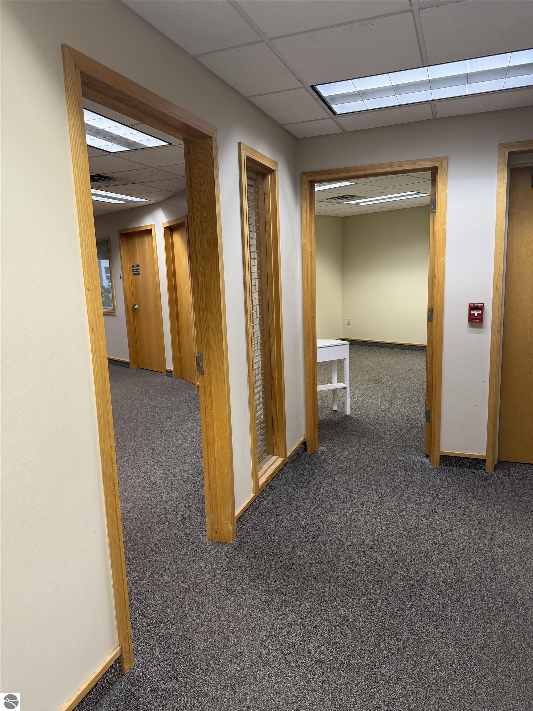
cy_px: 356
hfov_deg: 56.8
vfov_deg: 71.6
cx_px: 266
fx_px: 493
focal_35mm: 24
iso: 160
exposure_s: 1/60
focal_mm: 6.76
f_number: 1.78
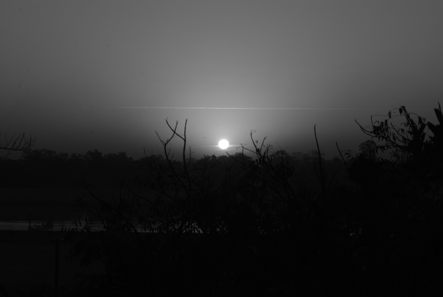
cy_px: 148
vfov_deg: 16.6
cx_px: 222
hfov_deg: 24.6
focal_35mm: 82
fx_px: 1016
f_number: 14
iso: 200
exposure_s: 1/320
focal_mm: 55
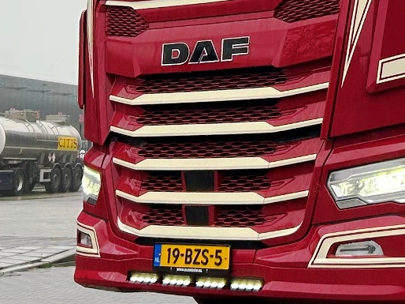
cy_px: -223
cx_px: 502
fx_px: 1275
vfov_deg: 12.5
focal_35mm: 109
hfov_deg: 17.1
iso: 50
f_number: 1.5
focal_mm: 5.7
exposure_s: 1/389
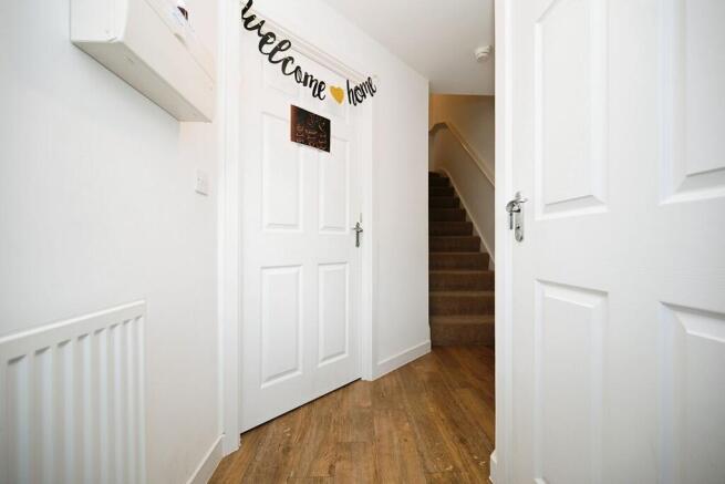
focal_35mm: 14
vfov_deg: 81.2
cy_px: 242
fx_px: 282
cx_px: 362
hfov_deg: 104.2
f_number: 4
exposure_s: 1/60
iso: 250
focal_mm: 14
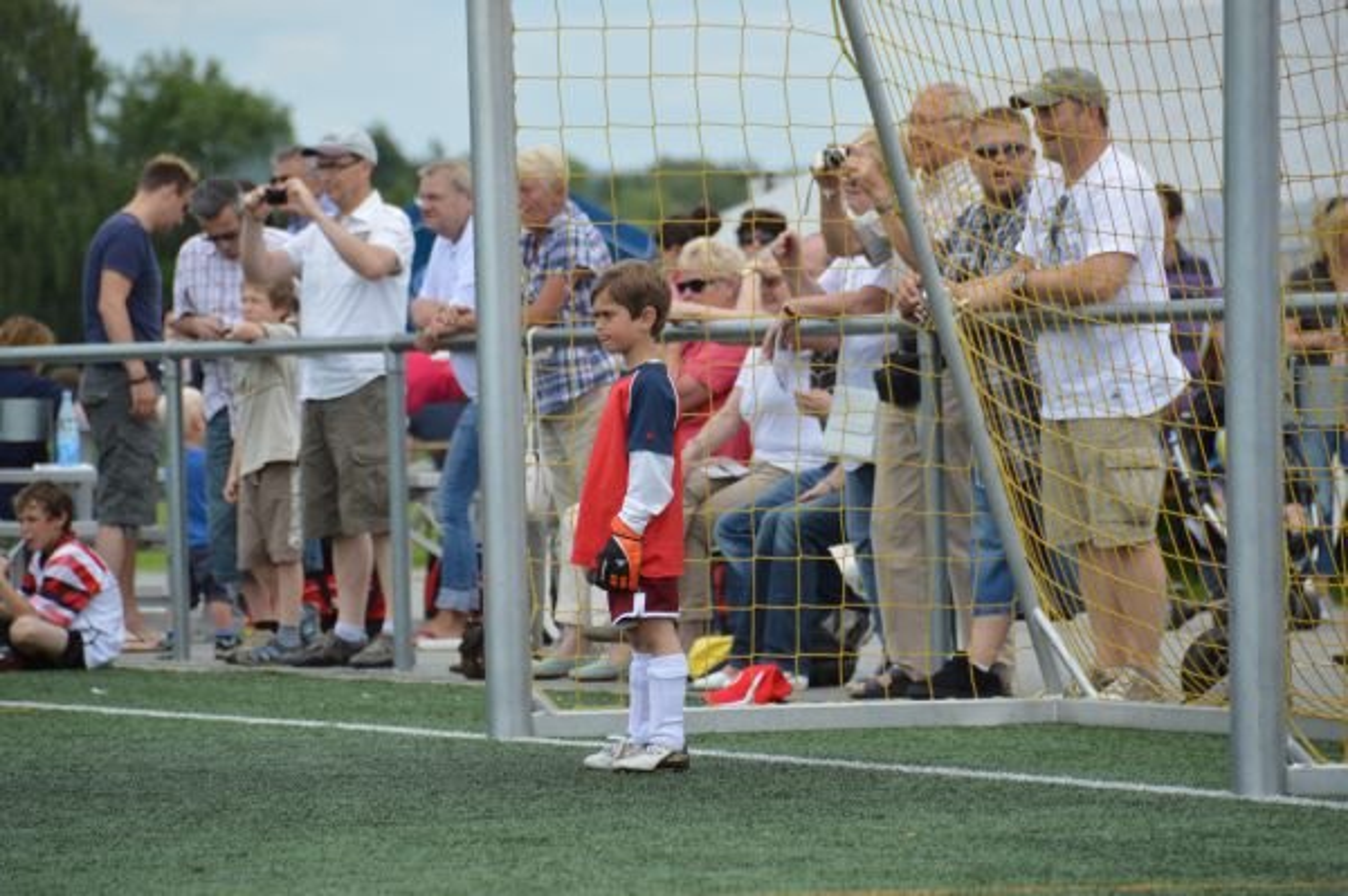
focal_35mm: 300
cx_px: 674
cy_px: 448
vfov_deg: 4.6
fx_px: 11224
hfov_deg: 6.9
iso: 400
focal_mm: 200
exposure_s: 1/1250
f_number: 5.6
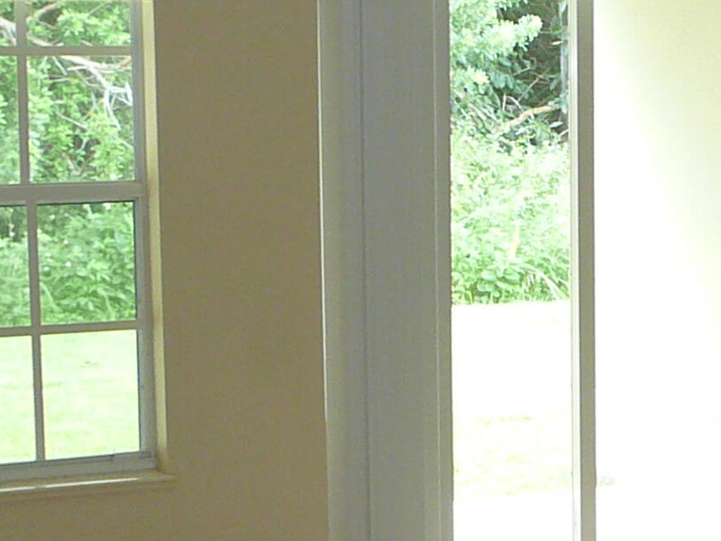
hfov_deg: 17.7
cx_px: 662
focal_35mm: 109
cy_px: 378
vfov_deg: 13.6
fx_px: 2271
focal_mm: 5.2
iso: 160
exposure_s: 1/30
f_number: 2.8
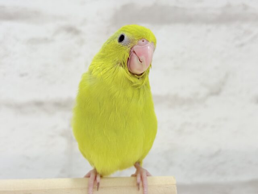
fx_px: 388
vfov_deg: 28.0
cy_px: 97
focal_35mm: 52
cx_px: 129
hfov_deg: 36.8
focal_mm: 5.96
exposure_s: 1/50
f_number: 1.6
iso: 40
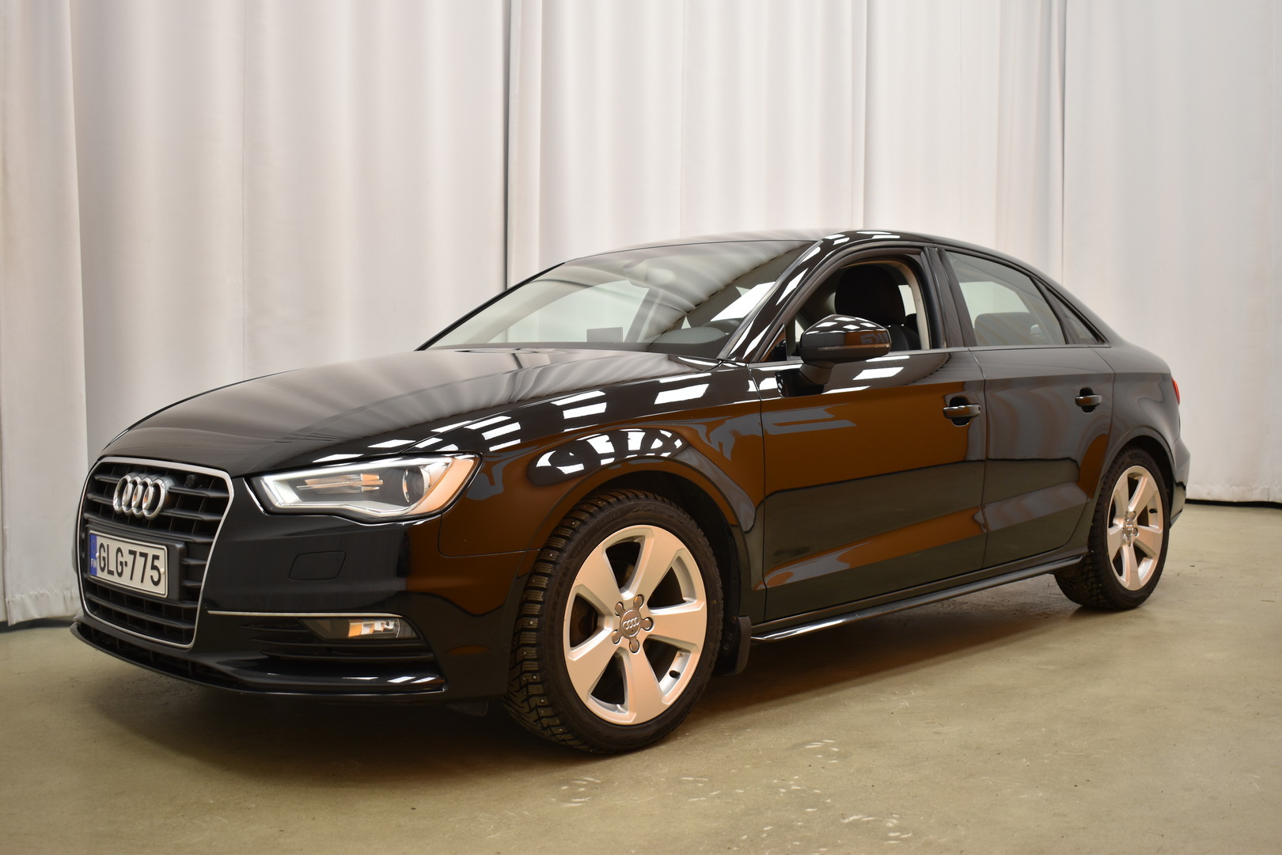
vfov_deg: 36.9
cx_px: 641
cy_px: 428
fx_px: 1282
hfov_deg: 53.1
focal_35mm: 36
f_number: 4
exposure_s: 1/40
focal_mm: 24
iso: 200
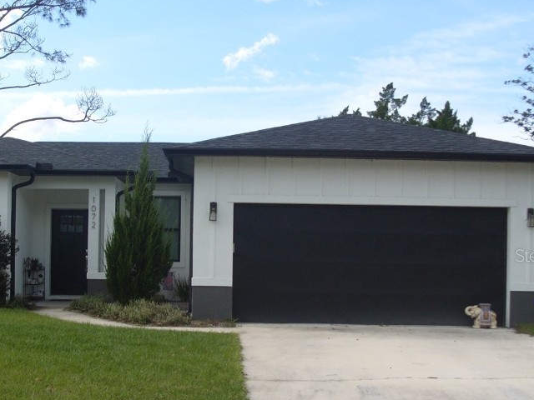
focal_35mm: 56
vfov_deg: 26.0
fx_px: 864
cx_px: 167
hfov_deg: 34.0
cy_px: 255
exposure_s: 1/1500
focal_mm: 7.8
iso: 80
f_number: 2.8
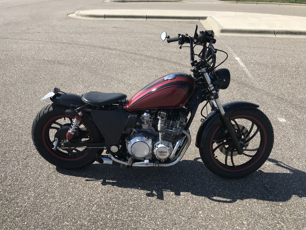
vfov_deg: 46.8
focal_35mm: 30
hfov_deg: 60.0
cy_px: 116
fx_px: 265
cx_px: 149
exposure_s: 1/1597
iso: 20
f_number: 1.8
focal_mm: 3.99
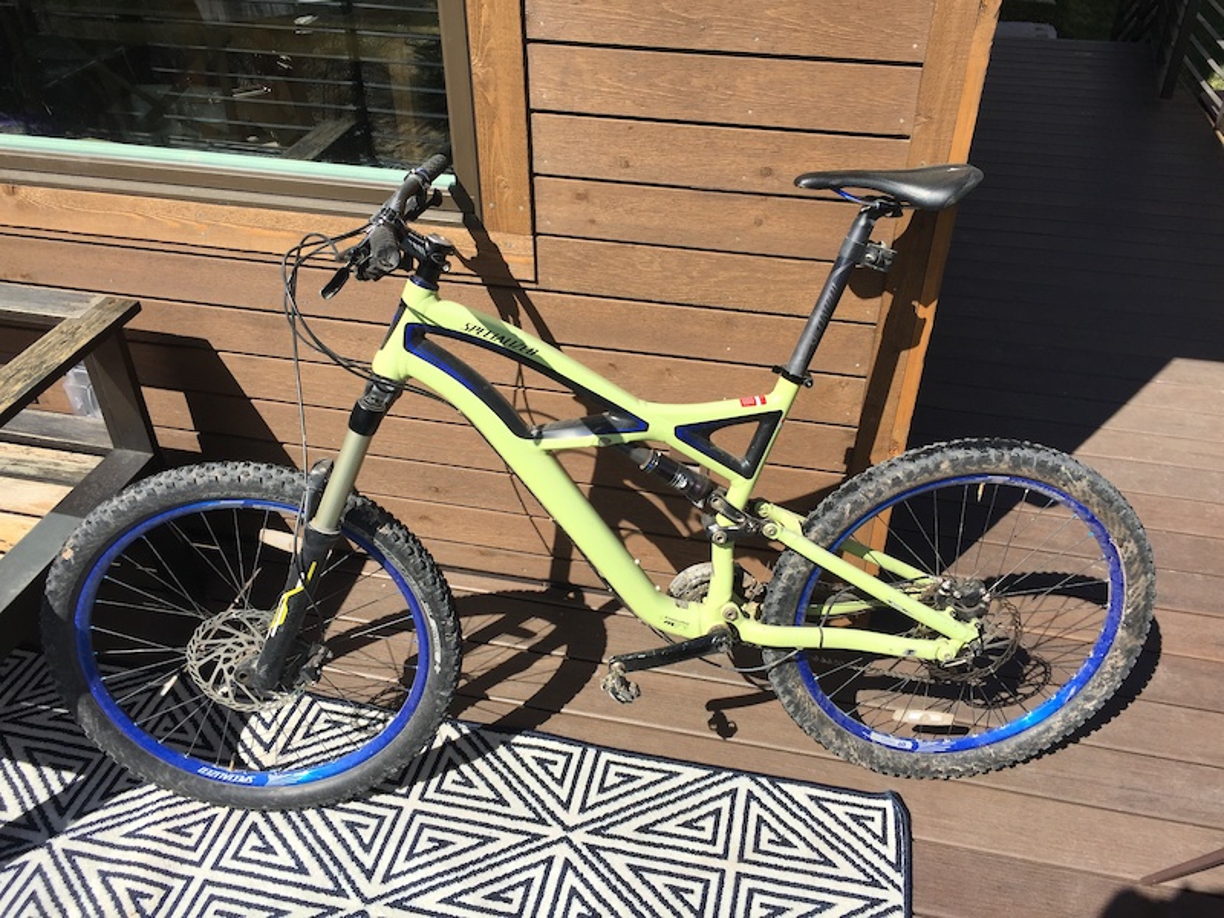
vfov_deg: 48.2
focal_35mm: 29
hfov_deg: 61.7
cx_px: 612
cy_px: 459
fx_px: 1025
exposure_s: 1/1883
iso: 32
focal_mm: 4.15
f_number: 2.2
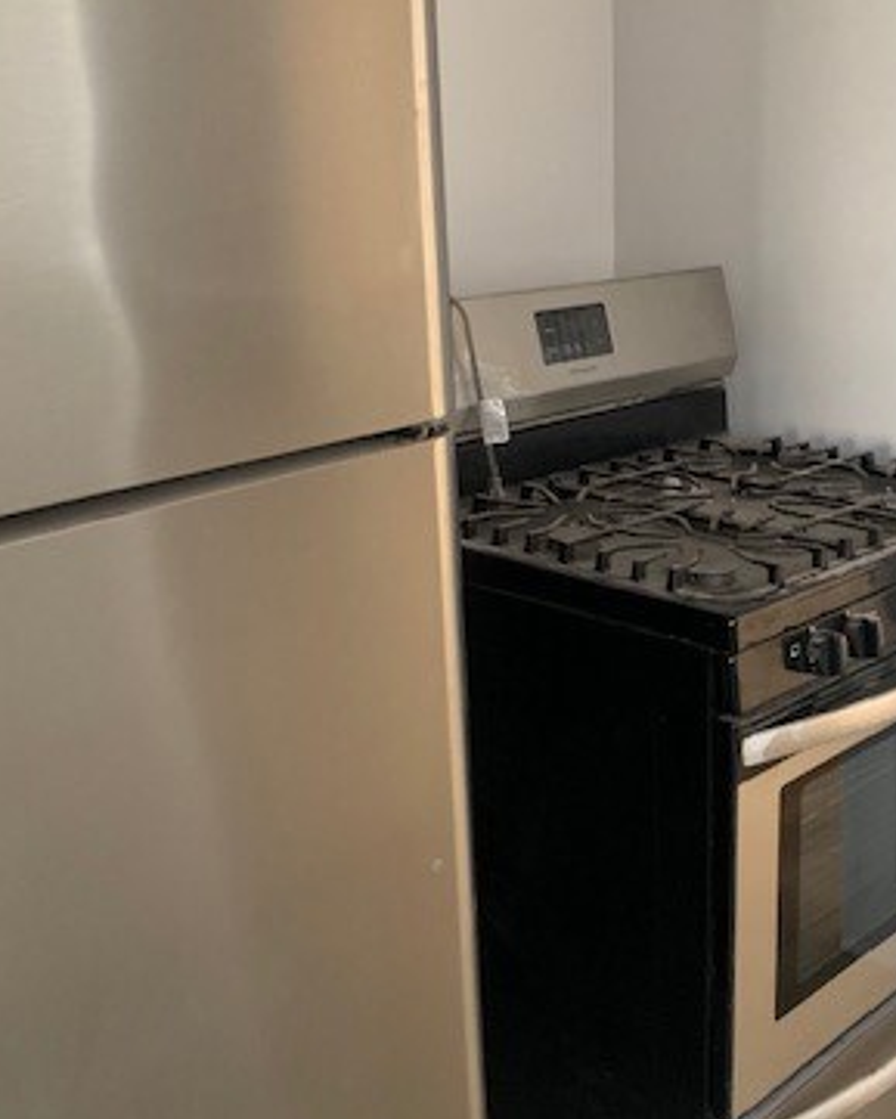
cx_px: 620
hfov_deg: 33.1
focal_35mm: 45
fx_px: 1491
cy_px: 558
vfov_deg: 41.1
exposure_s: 1/40
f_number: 1.8
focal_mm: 4.25
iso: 400
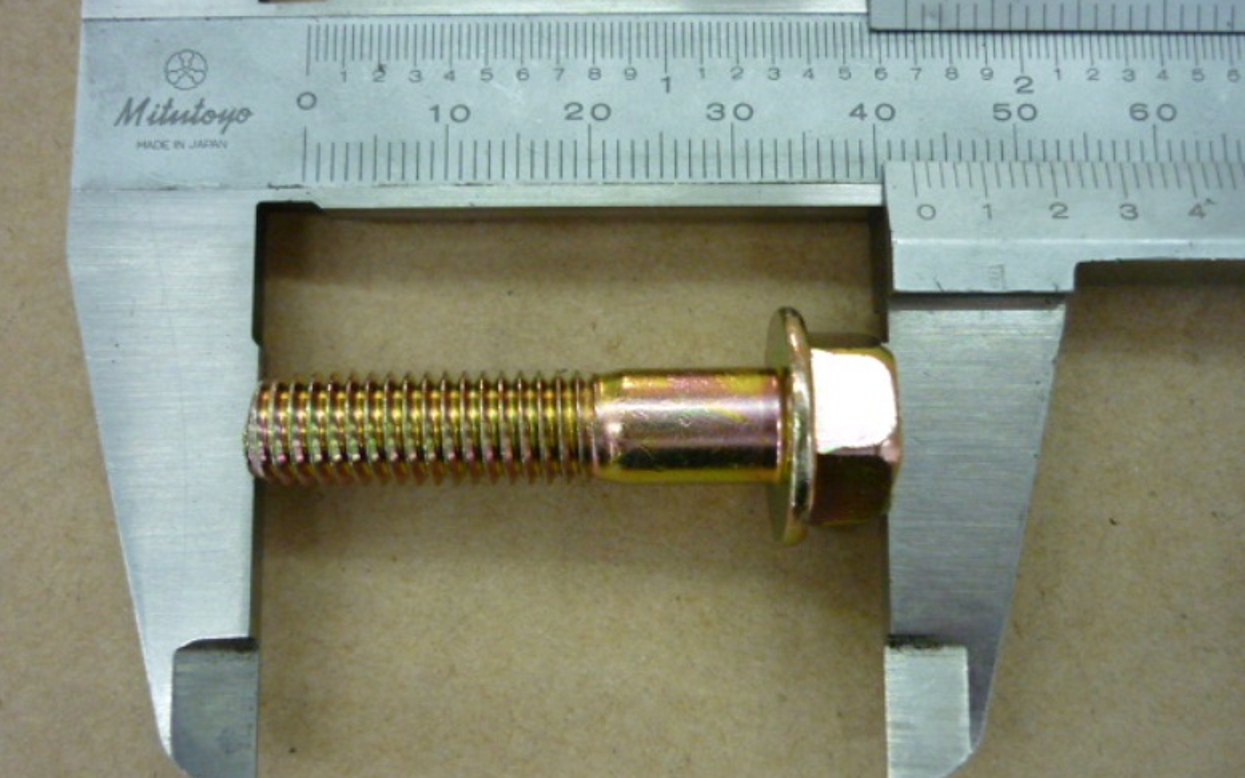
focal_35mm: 36
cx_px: 609
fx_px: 1222
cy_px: 367
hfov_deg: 54.0
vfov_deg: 35.3
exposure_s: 1/25
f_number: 2.8
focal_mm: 5.5
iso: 400
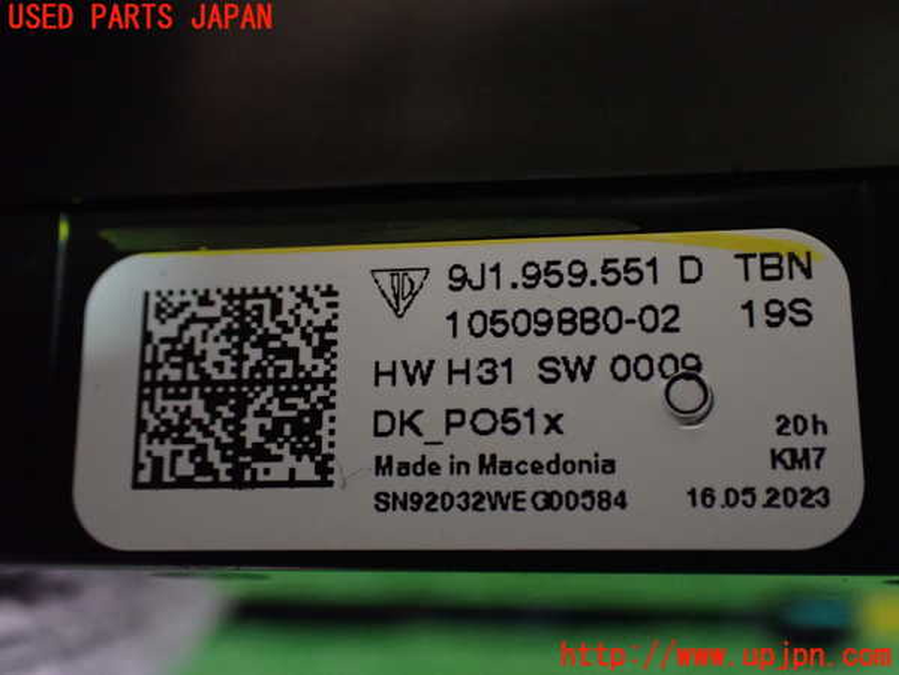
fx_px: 1143
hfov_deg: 42.9
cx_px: 450
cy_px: 338
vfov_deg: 32.9
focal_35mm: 44
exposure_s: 1/40
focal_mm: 7.84
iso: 1250
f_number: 2.9
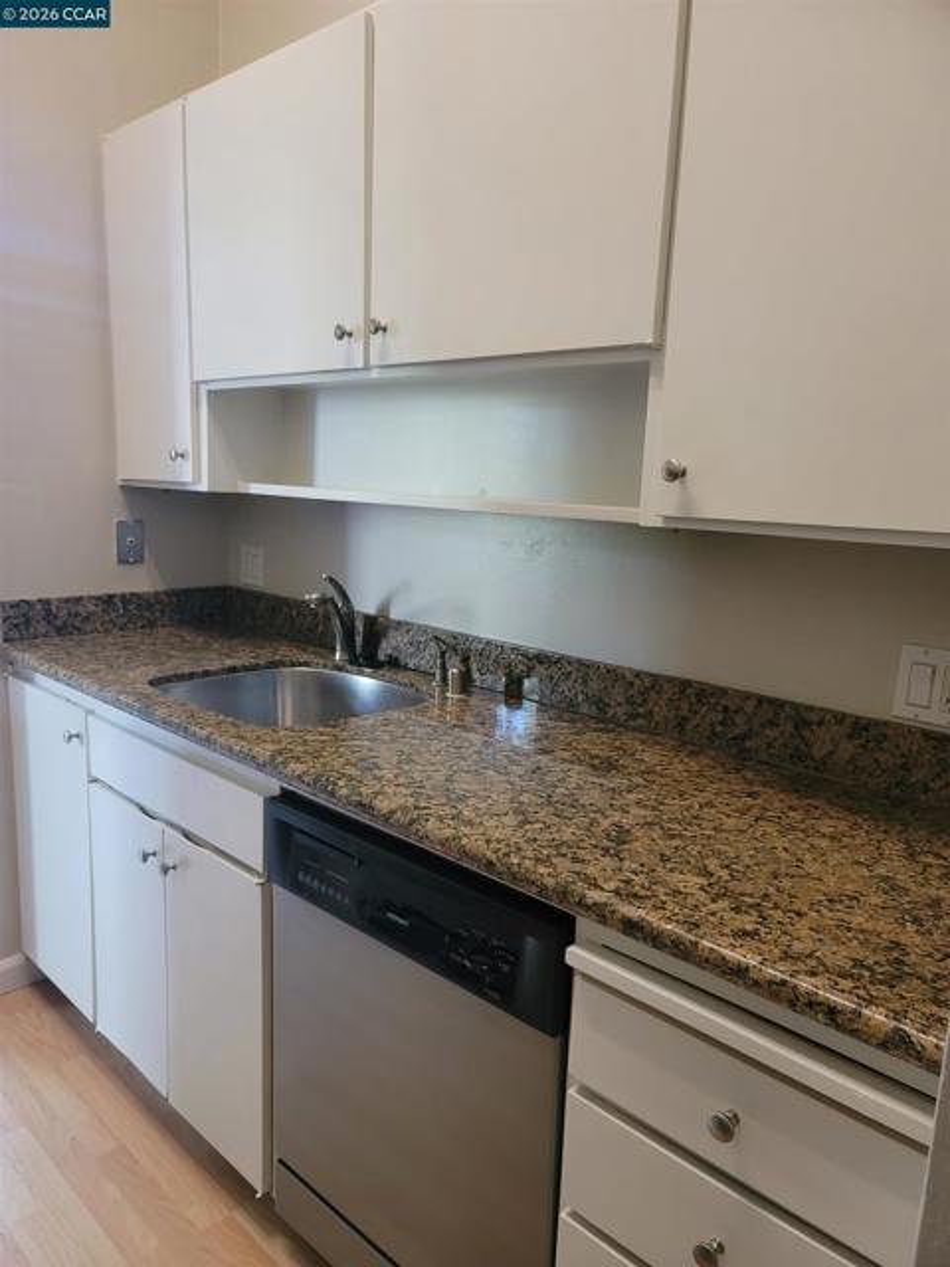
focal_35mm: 25
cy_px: 634
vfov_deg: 69.4
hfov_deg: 54.9
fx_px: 915
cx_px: 475
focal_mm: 7
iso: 320
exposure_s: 1/40
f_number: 1.8
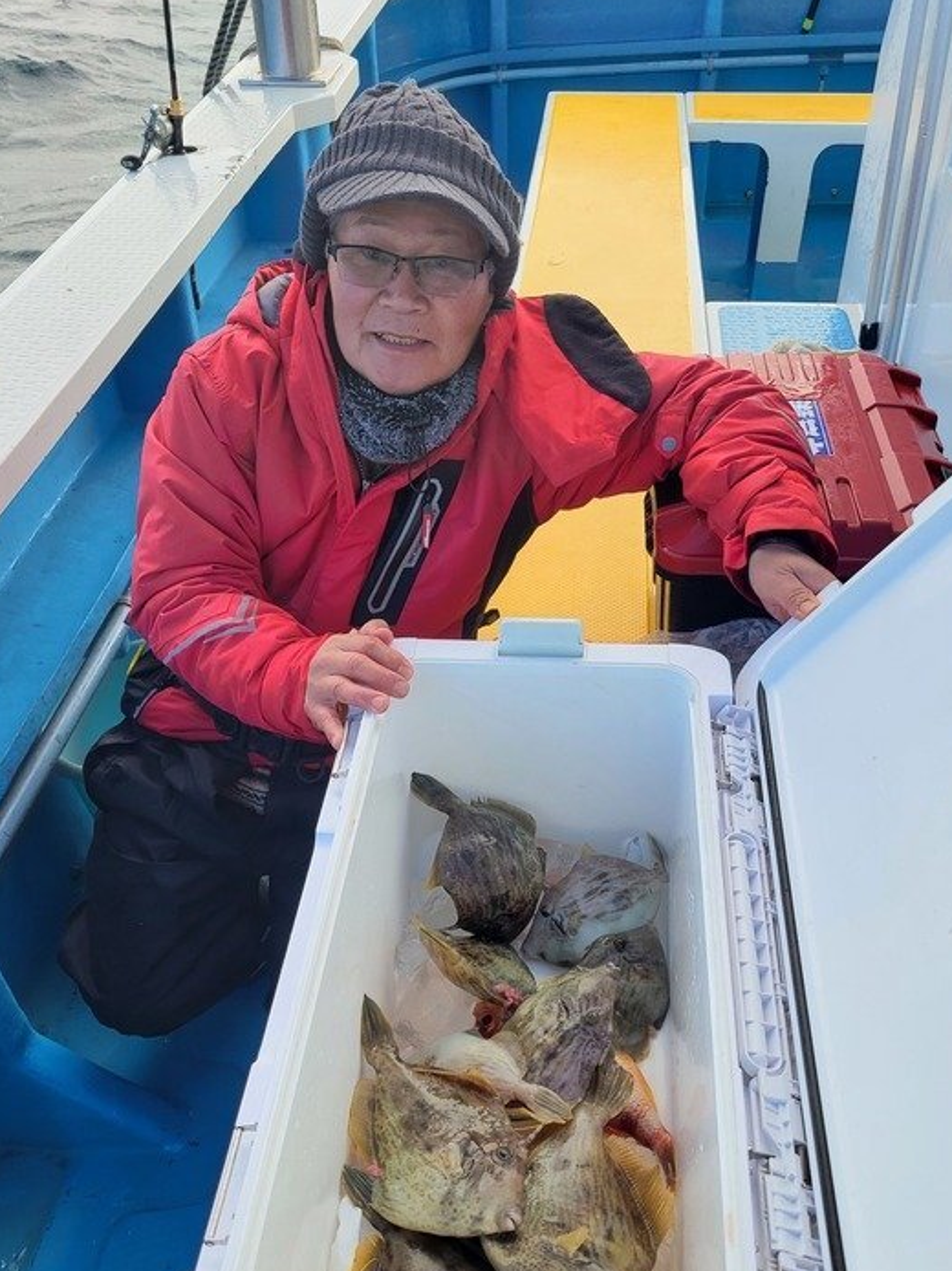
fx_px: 1174
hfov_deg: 44.1
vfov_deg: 56.5
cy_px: 747
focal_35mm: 32
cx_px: 509
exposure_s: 1/336
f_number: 1.8
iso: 40
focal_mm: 5.4
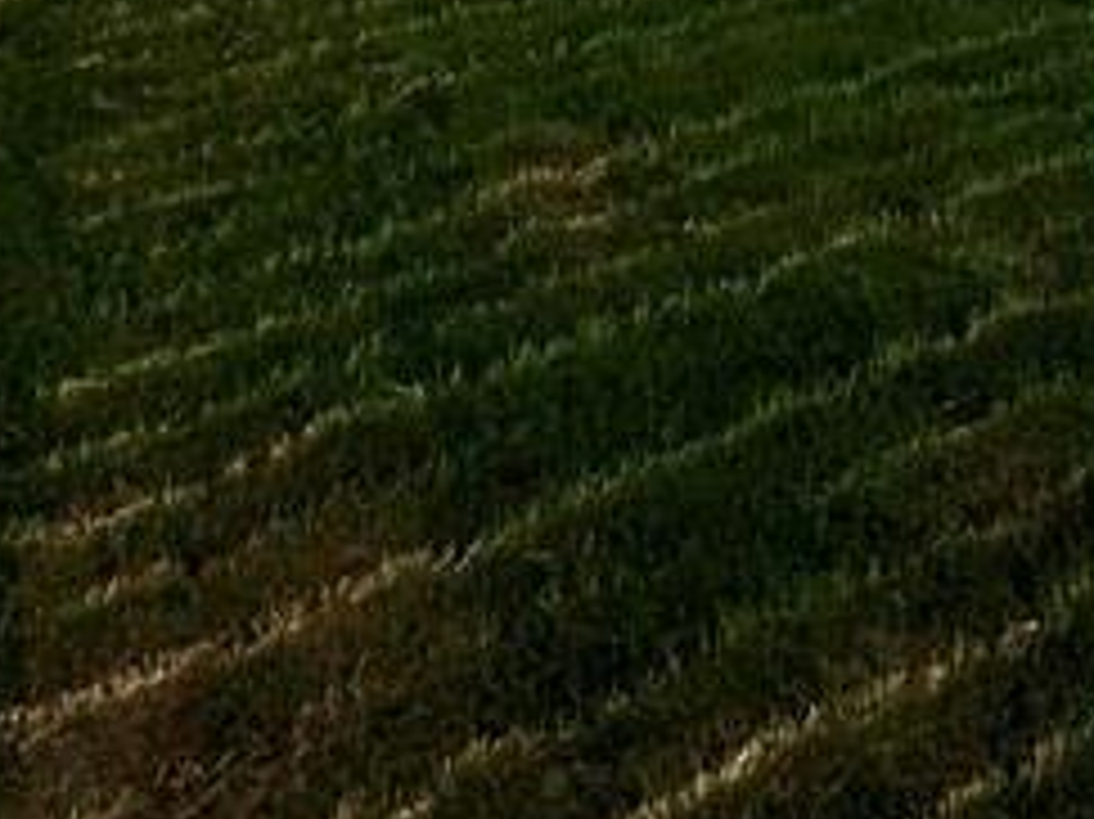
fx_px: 1864
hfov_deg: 28.6
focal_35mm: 59
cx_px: 1297
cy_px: -792
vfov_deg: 17.8
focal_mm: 2.22
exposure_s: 1/2494
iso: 50
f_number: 2.2
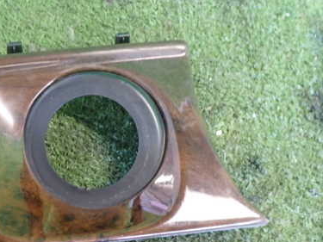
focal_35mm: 48
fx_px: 448
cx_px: 71
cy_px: 152
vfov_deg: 30.1
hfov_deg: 38.4
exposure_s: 1/30
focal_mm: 5.4
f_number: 2.3
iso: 640
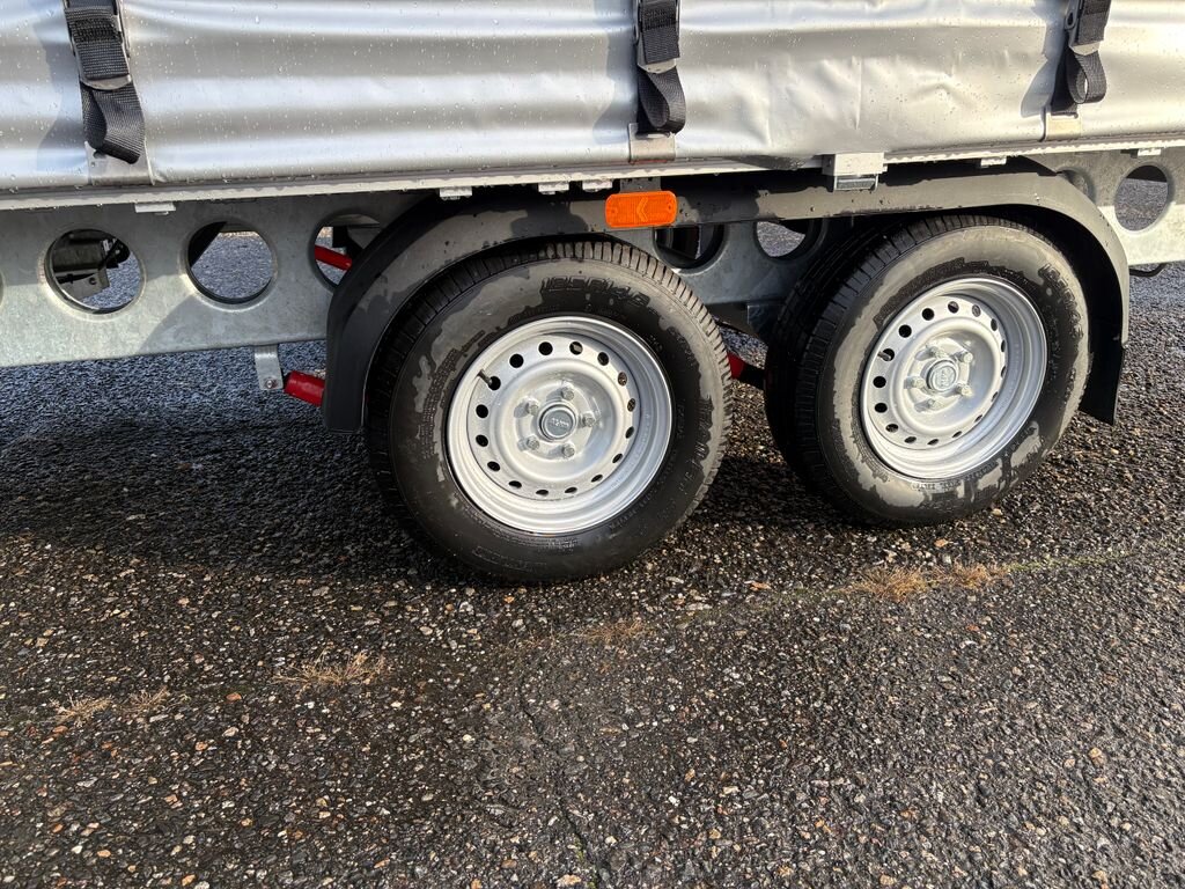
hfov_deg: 67.3
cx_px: 592
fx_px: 890
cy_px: 444
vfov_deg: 53.1
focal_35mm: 26
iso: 64
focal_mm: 5.96
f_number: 1.6
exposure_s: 1/475
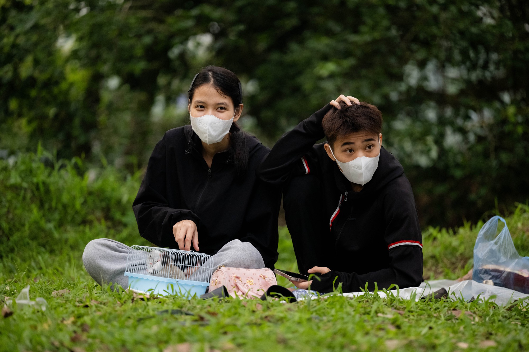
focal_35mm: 180
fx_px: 2645
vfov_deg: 7.6
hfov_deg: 11.4
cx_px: 264
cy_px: 176
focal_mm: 180
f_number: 2.8
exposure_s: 1/320
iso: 3200
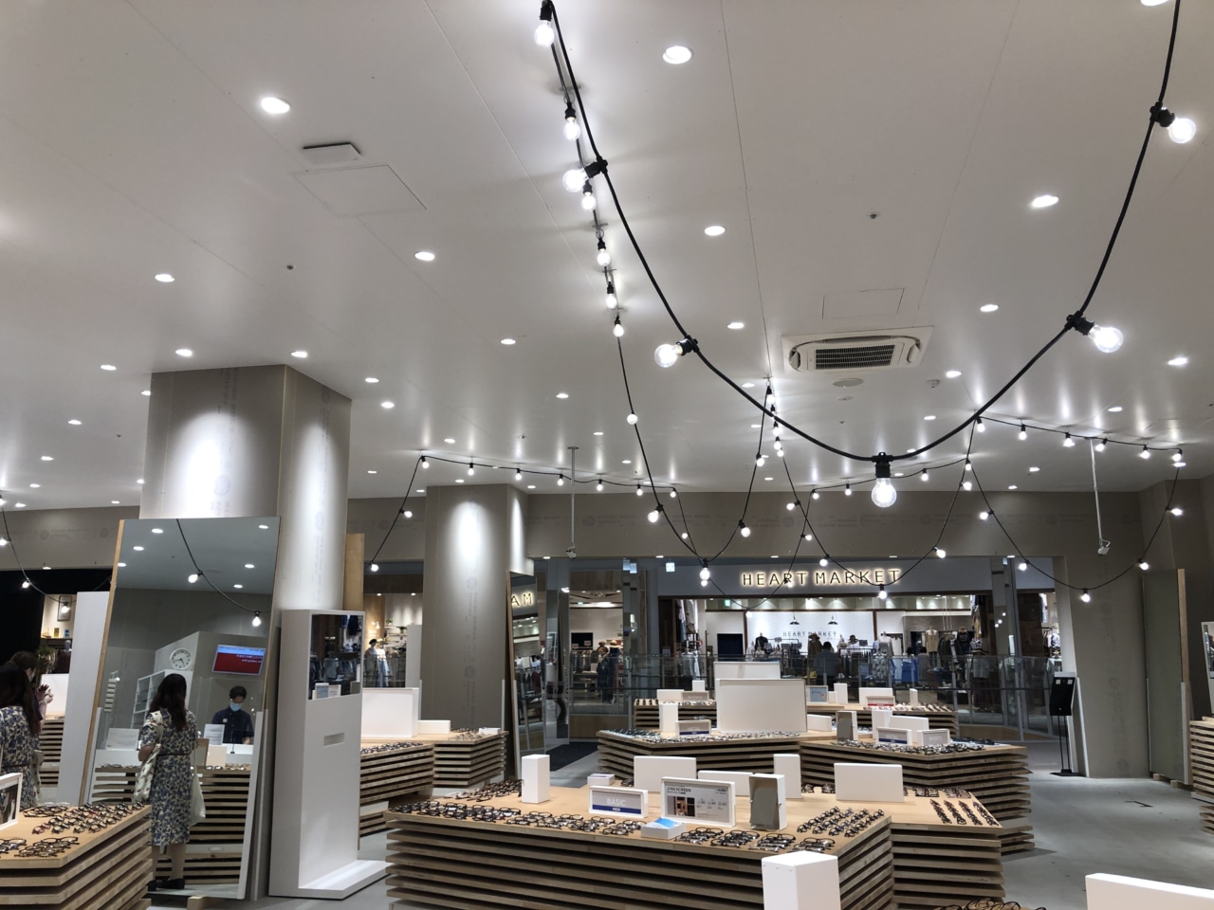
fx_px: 982
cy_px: 455
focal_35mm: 28
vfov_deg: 49.7
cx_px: 607
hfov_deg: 63.4
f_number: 1.8
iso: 40
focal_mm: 3.99
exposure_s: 1/100
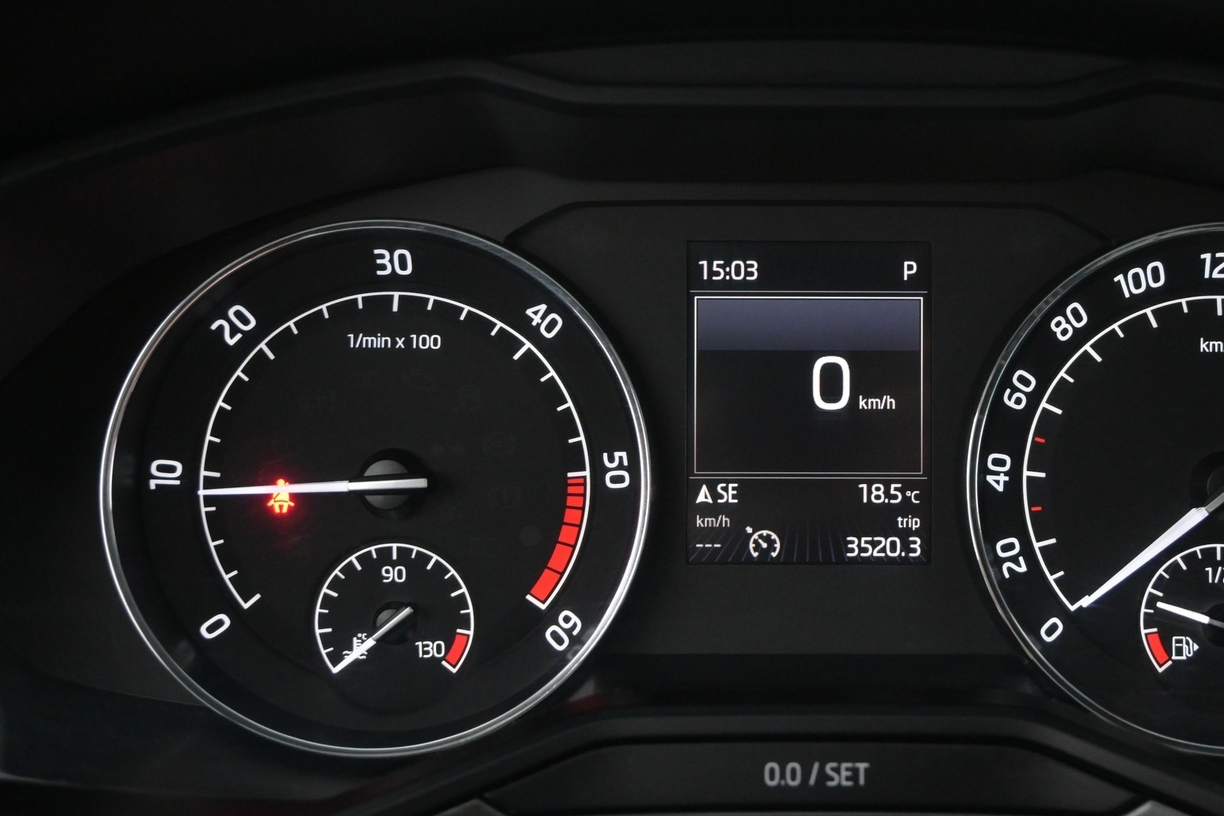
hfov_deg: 42.5
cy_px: 419
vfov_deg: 29.4
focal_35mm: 46
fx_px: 1552
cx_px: 807
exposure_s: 1/40
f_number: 4.2
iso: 2800
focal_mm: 23
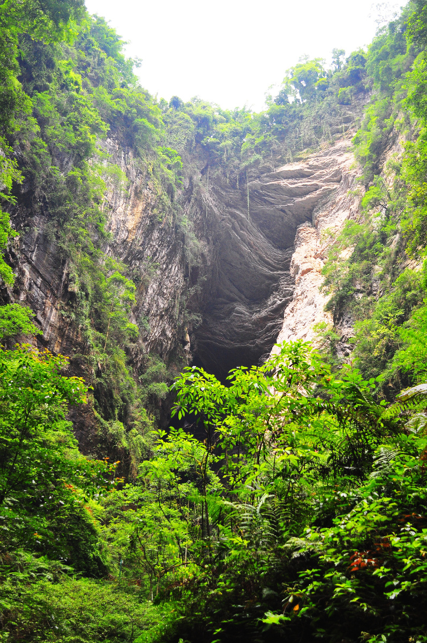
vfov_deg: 53.2
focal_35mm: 36
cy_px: 322
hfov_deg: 36.8
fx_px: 642
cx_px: 214
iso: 560
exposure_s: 1/500
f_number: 3.2
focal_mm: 24
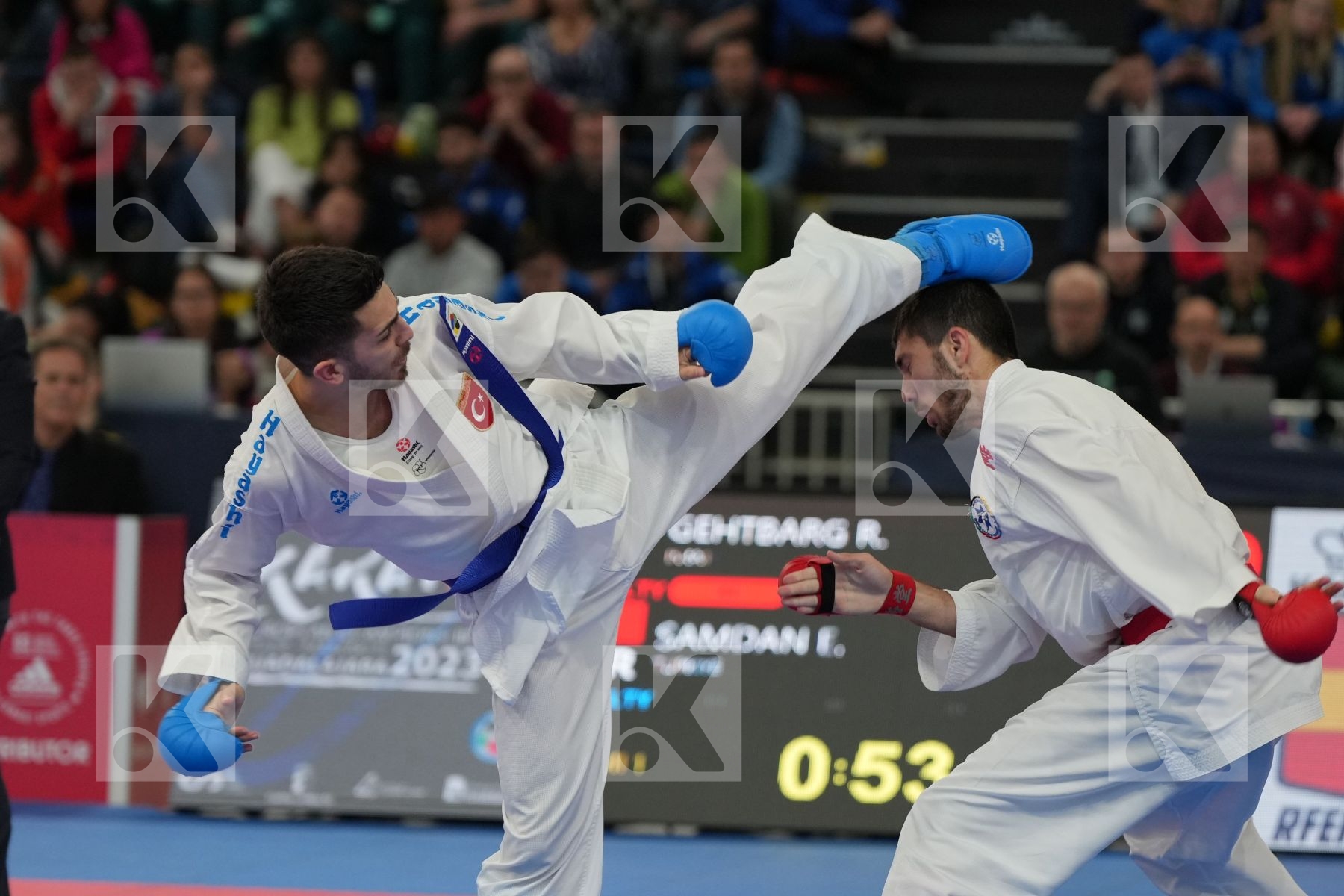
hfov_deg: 9.9
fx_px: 7765
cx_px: 672
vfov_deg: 6.6
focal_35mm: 208
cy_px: 448
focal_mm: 139
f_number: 2.8
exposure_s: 1/1000
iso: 1600
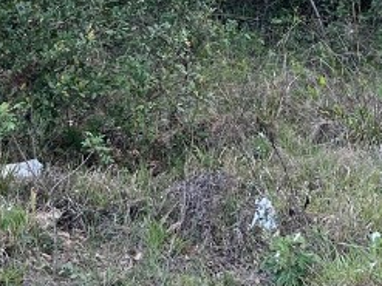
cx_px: 32
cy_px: -207
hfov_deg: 17.9
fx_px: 1191
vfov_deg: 12.6
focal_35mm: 108
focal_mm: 5.7
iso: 50
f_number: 1.5
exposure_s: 1/511
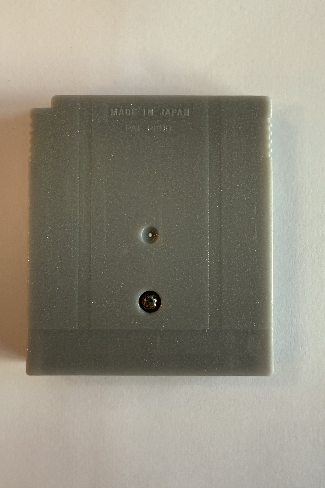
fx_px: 339
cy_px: 244
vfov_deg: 71.5
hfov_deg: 51.3
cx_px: 156
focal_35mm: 25
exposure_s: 1/50
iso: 320
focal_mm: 2.22
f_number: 2.2
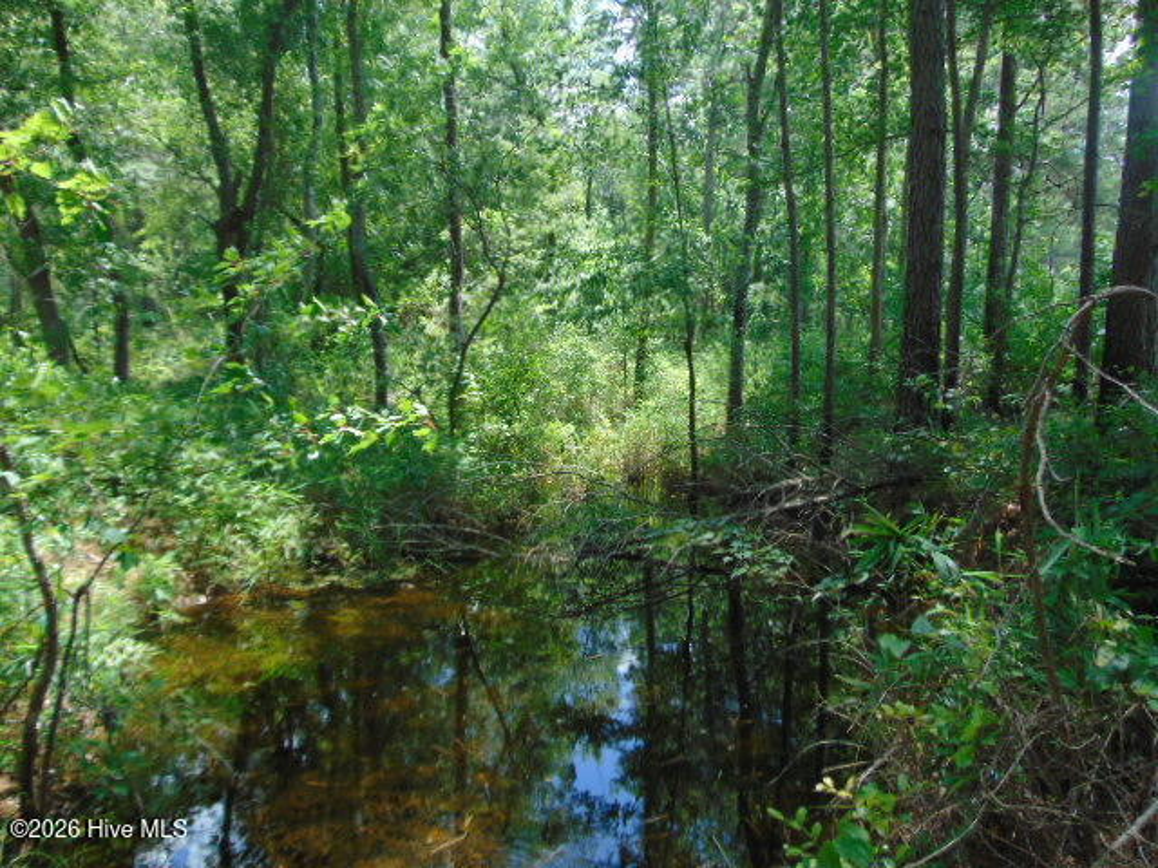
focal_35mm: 25
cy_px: 434
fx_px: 836
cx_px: 579
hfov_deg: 69.4
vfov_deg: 54.9
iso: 80
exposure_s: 1/250
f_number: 3
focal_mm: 4.5
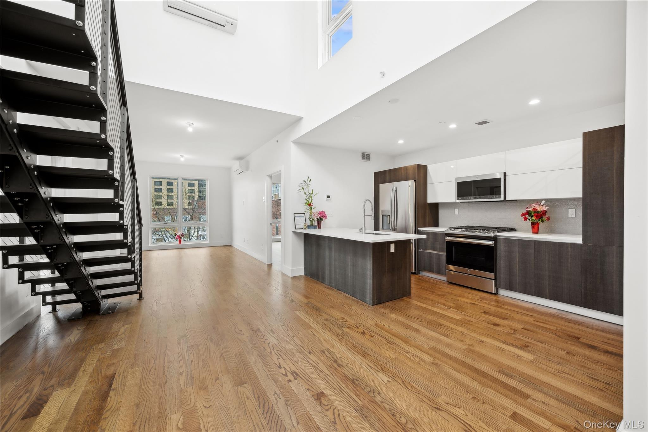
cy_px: 216
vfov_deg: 81.2
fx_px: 252
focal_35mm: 14
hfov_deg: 104.3
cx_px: 324
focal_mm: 14
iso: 400
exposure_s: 1/20
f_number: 8
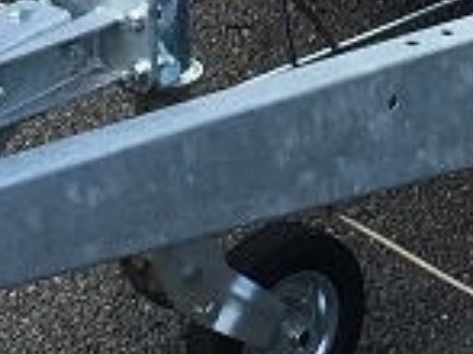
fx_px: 2553
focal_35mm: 187
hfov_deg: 10.3
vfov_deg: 7.6
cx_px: 624
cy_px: -393
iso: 25
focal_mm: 4.15
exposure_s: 1/905
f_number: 2.2
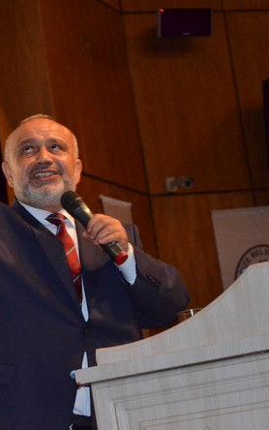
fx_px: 1485
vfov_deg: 16.5
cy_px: 215
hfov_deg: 10.3
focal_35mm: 127
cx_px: 15
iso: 3200
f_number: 5.6
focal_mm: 55
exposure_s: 1/60
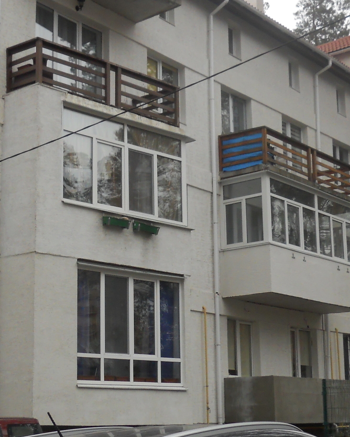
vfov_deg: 28.3
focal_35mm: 67
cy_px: 228
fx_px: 868
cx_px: 136
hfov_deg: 22.8
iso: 160
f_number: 2.7
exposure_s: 1/250
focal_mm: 5
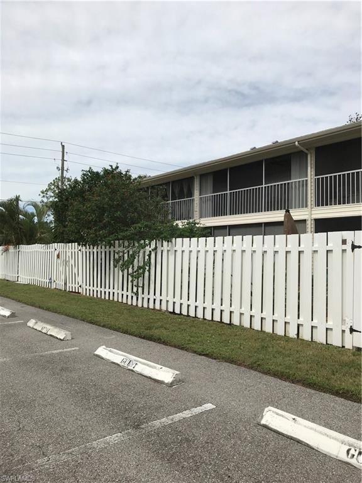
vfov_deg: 63.4
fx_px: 390
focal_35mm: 28
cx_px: 181
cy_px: 242
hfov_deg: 49.7
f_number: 1.8
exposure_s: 1/4000
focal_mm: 3.99
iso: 20
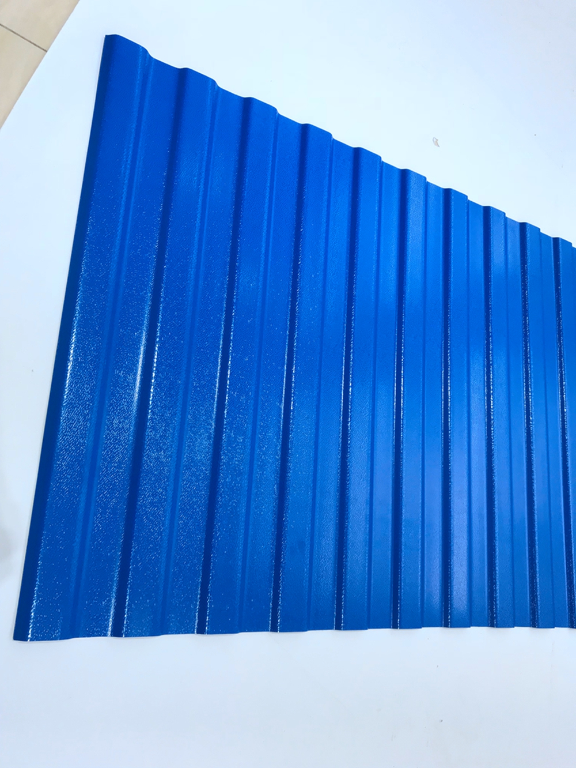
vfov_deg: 63.4
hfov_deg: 49.8
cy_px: 384
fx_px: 621
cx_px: 288
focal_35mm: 28
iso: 40
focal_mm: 3.99
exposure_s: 1/100
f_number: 1.8
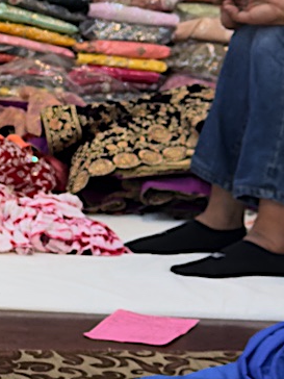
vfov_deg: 11.0
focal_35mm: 180
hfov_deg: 7.9
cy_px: 111
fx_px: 1969
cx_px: -257
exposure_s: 1/100
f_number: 1.78
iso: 100
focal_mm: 6.76
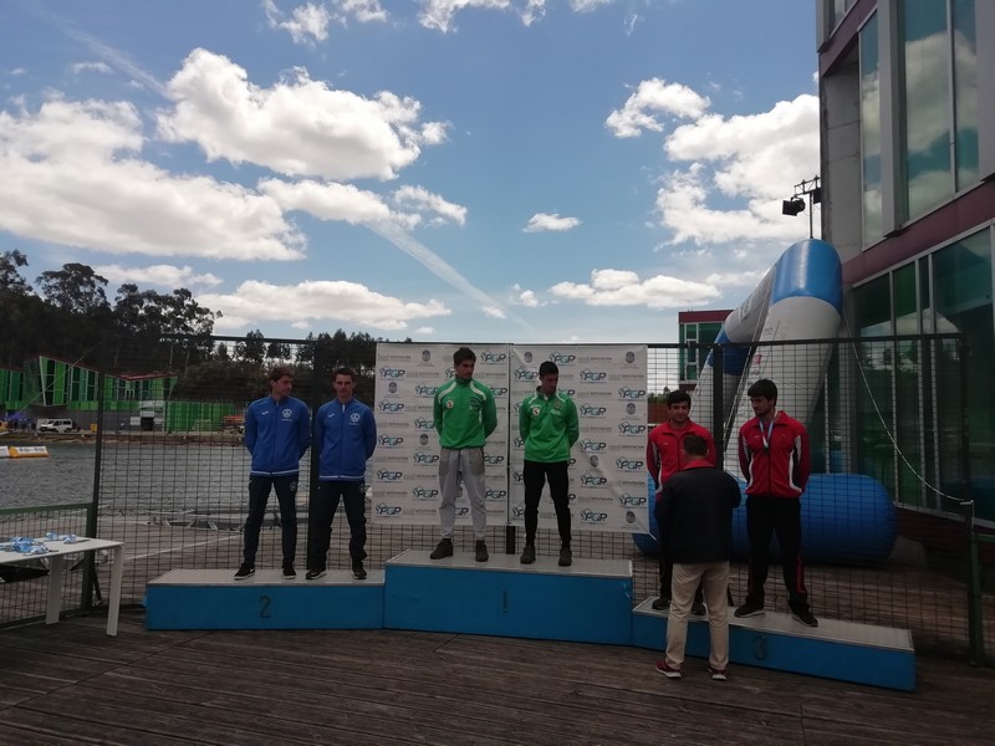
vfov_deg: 53.1
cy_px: 373
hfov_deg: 67.3
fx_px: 747
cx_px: 498
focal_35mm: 26
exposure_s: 1/2123
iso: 50
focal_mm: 3.46
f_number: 2.2
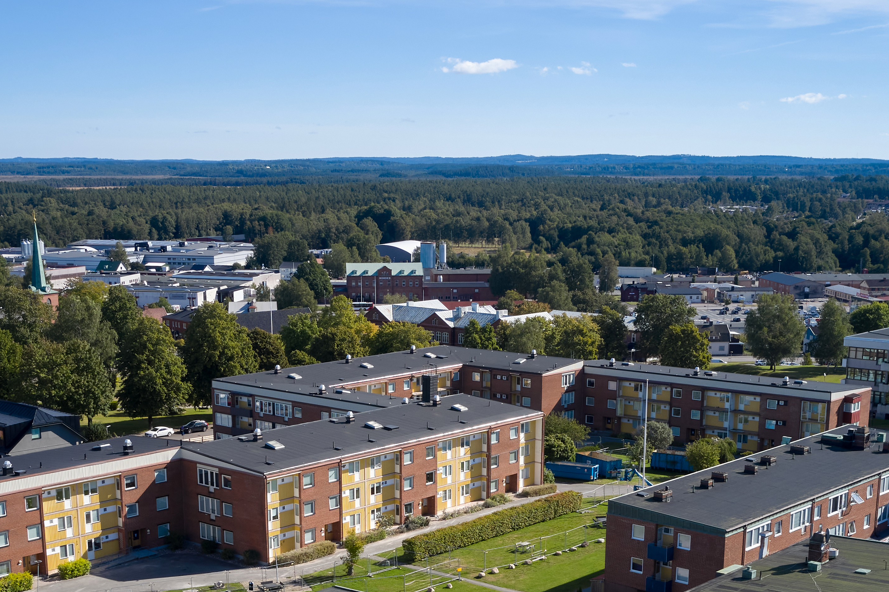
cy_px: 536
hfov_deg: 36.9
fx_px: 1333
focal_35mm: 54
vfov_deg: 24.3
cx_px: 419
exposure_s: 1/320
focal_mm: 10.26
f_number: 5.6
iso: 100
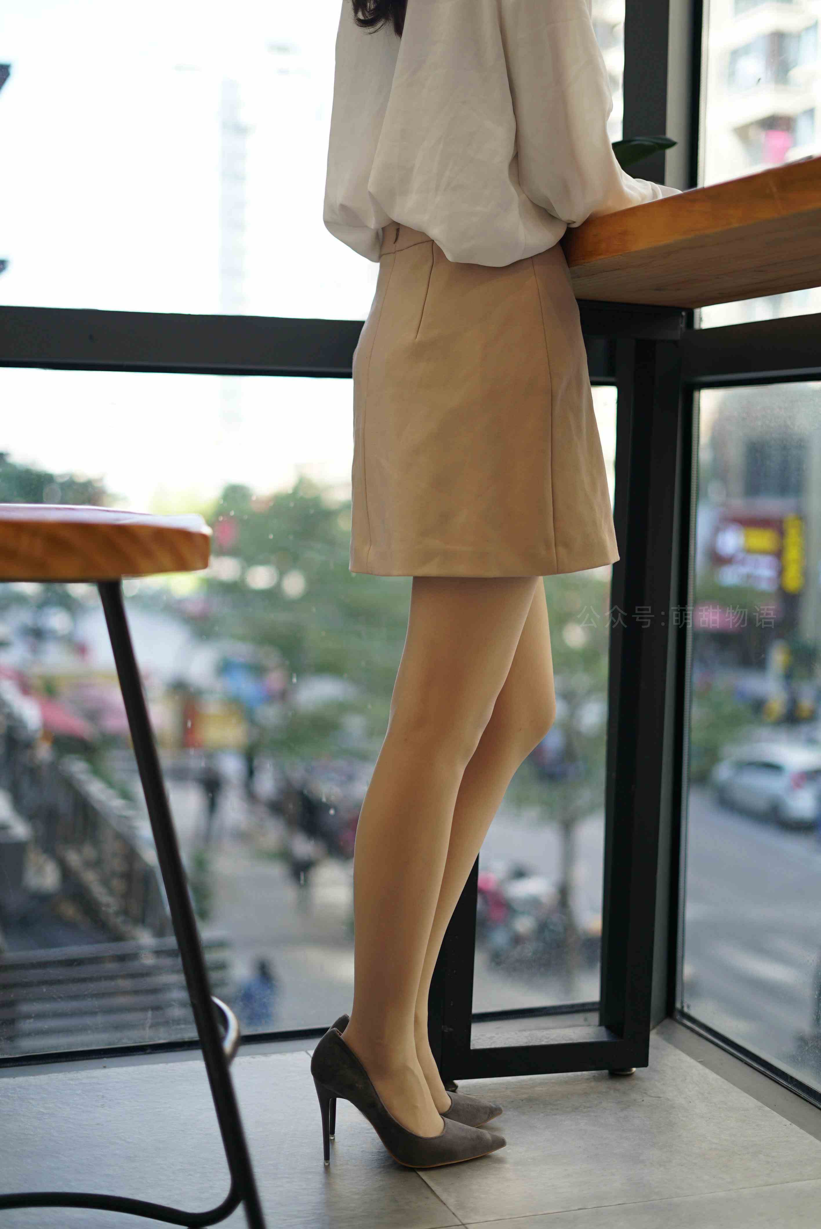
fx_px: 1708
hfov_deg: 27.0
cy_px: 614
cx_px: 410
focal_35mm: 50
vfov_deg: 39.6
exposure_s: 1/250
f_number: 1.8
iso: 200
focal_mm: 50
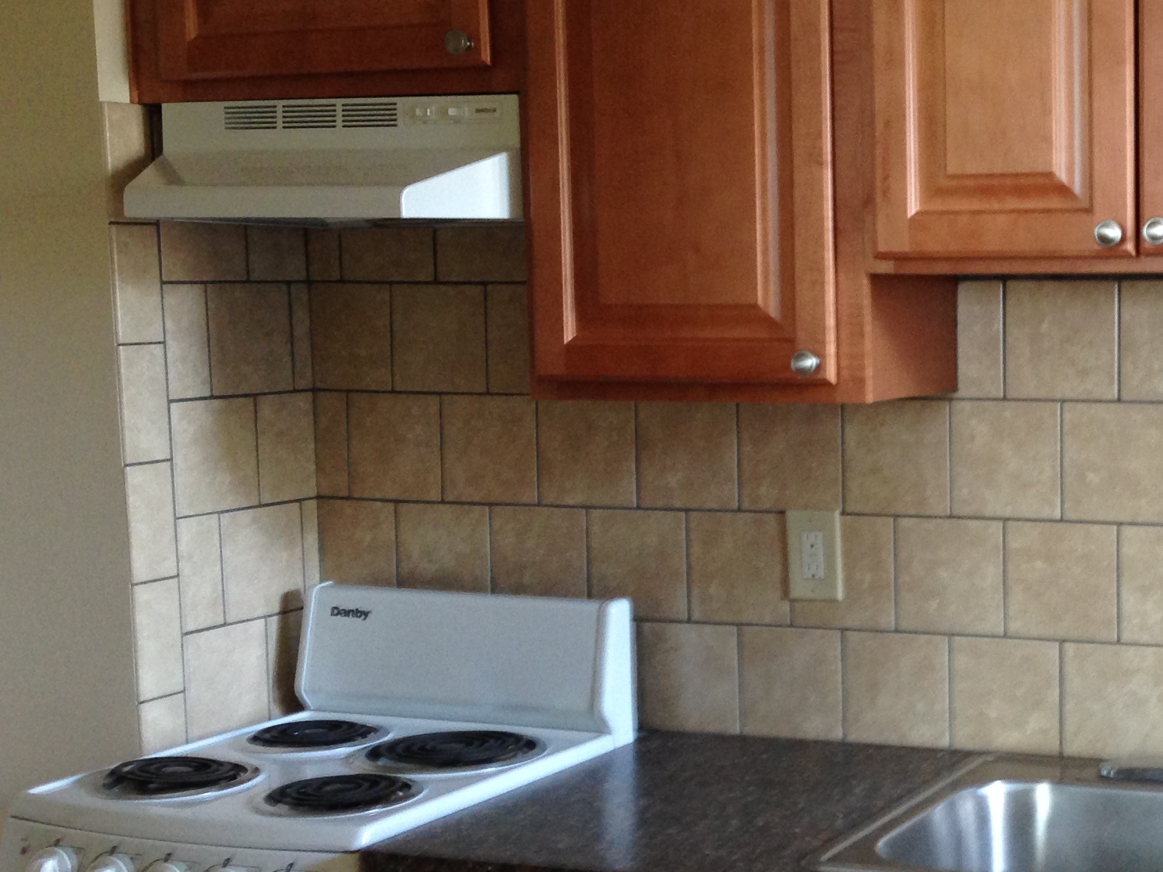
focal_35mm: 64
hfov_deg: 28.8
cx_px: 1095
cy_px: 444
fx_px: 2150
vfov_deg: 22.9
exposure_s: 1/20
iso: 125
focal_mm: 4.12
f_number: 2.4
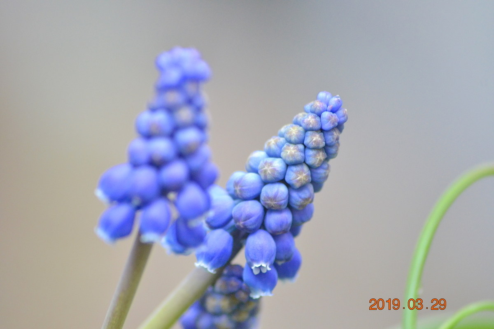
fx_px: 6175
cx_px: 247
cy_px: 164
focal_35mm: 450
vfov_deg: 3.1
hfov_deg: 4.6
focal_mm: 300
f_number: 6.3
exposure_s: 1/640
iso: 2000
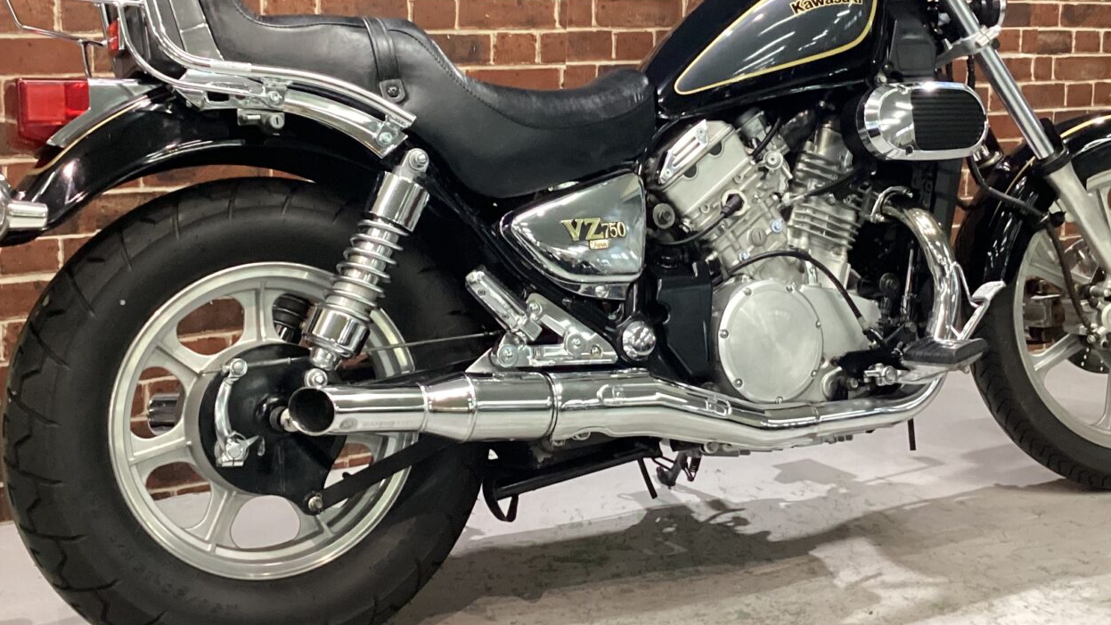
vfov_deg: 22.8
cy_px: 164
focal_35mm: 52
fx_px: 1532
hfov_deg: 39.8
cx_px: 633
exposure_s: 1/60
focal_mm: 3.3
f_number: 2.4
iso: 400
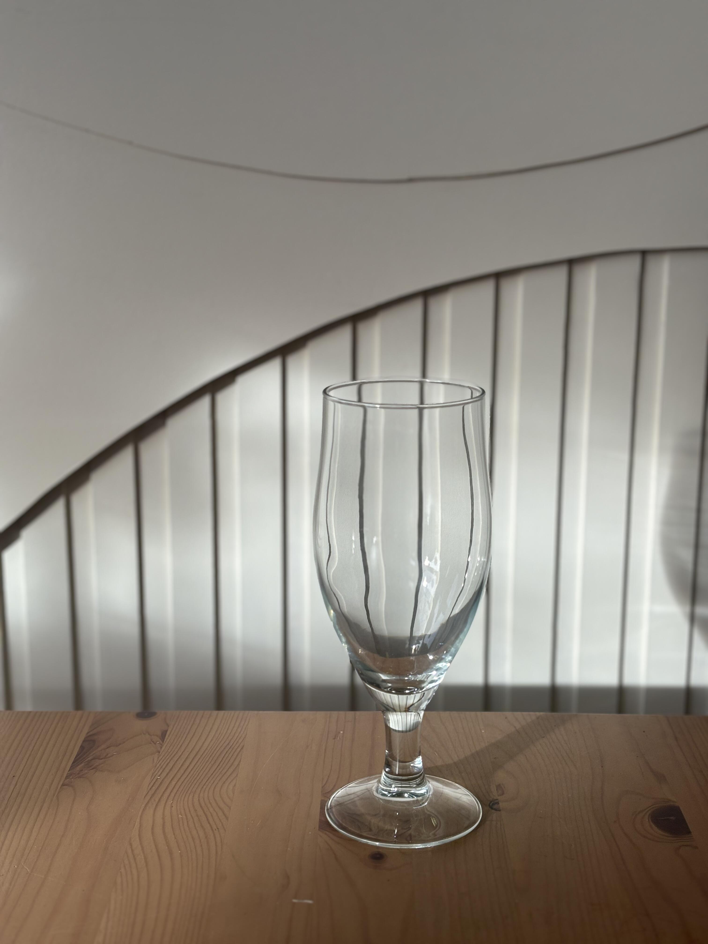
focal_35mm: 52
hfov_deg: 28.0
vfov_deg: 36.8
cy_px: 472
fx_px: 1418
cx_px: 354
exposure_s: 1/452
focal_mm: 5.96
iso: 32
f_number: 1.6
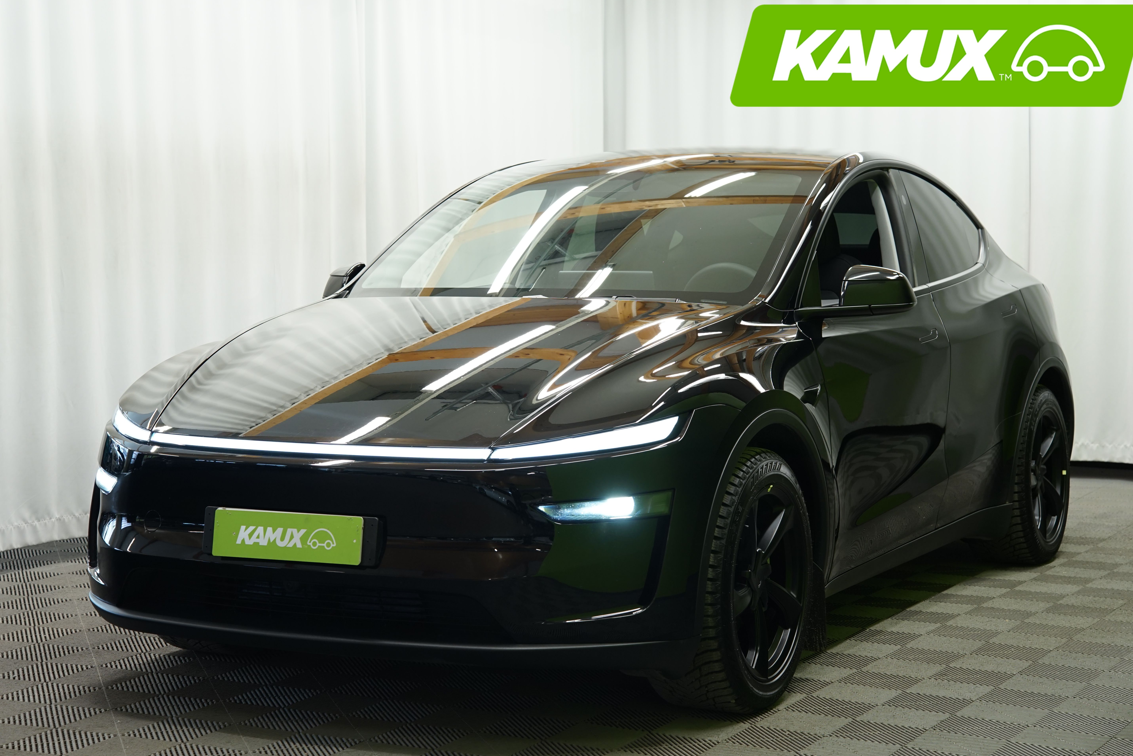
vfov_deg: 20.6
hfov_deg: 30.5
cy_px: 363
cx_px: 581
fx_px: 2077
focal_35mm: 66
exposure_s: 1/15
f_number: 5.6
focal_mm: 63
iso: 500
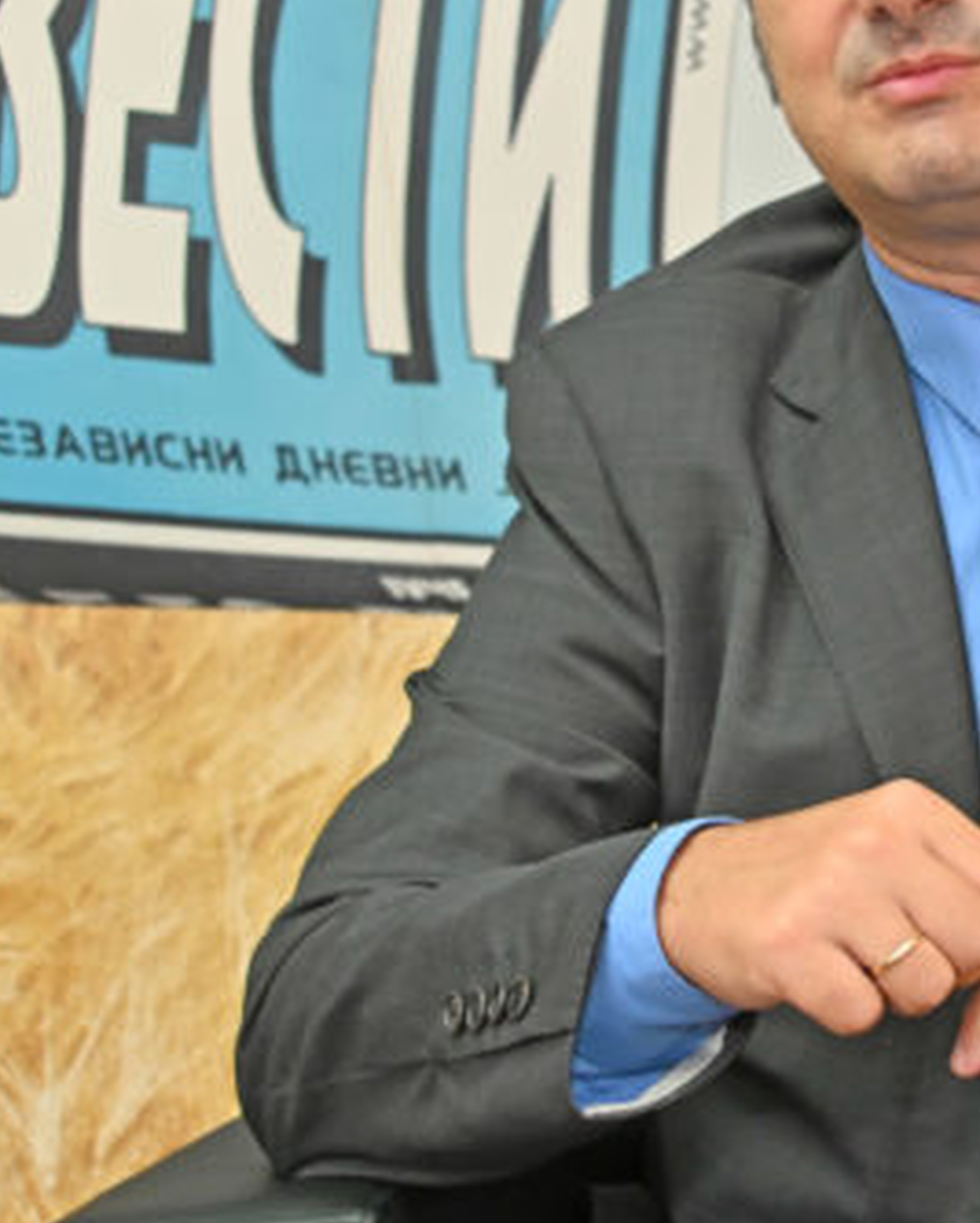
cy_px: 378
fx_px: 3621
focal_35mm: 100
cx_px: 907
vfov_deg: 19.1
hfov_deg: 15.2
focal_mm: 34
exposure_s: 1/50
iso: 1600
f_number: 5
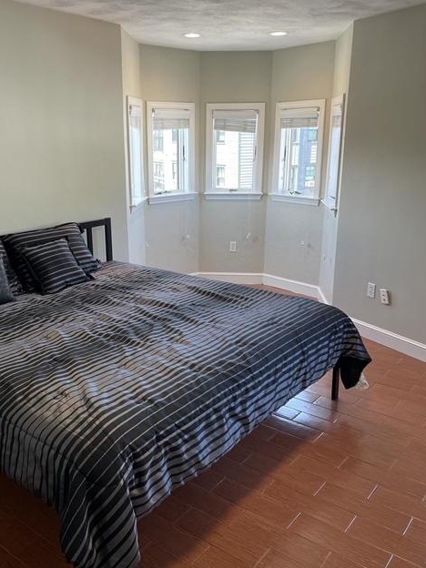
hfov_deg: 44.1
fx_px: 525
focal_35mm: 32
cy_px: 278
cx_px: 188
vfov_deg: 56.8
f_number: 1.6
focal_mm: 4.2
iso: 80
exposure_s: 1/120
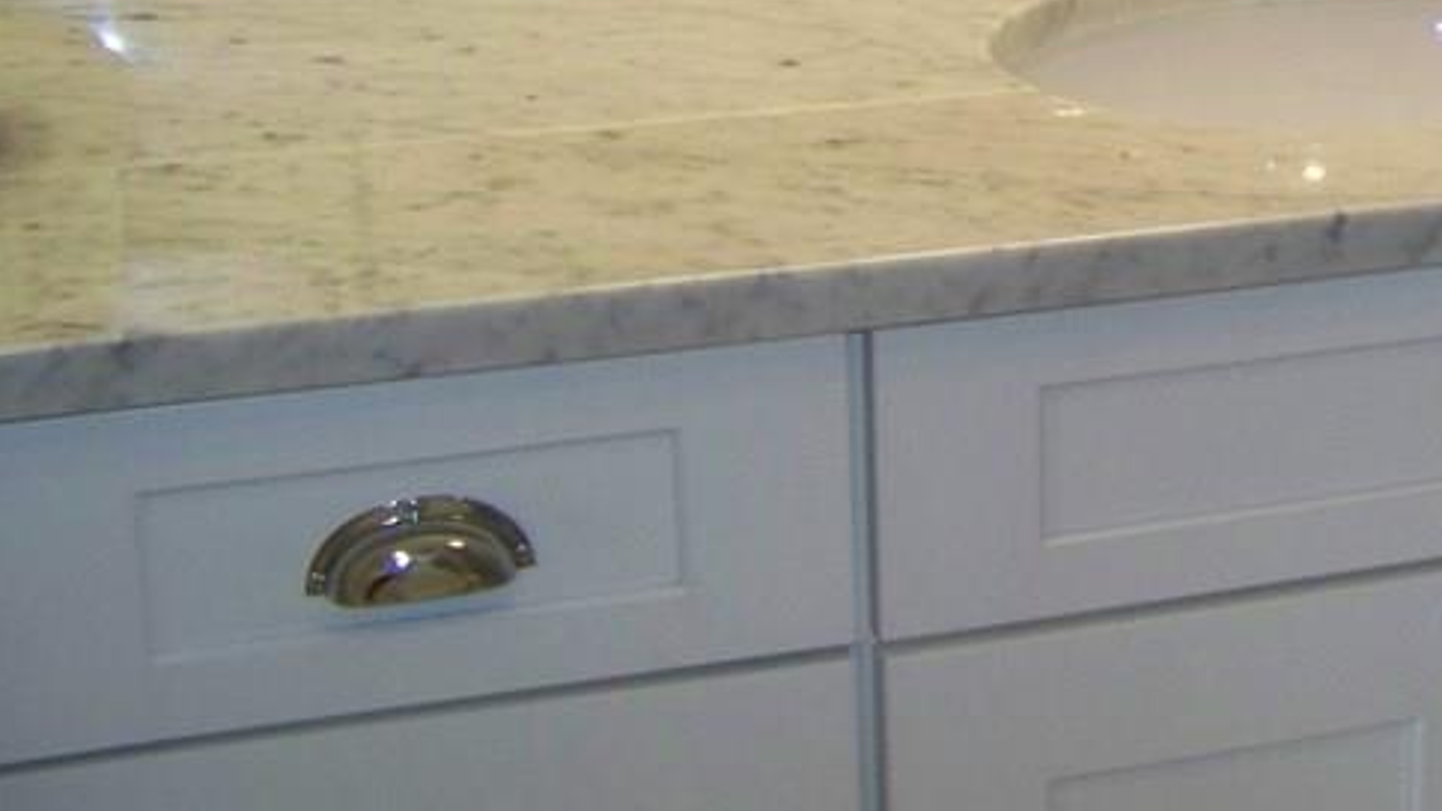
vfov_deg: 14.1
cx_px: 1421
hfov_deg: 24.5
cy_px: -143
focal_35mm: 83
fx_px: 3173
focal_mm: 5.85
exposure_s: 1/30
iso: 200
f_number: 2.8
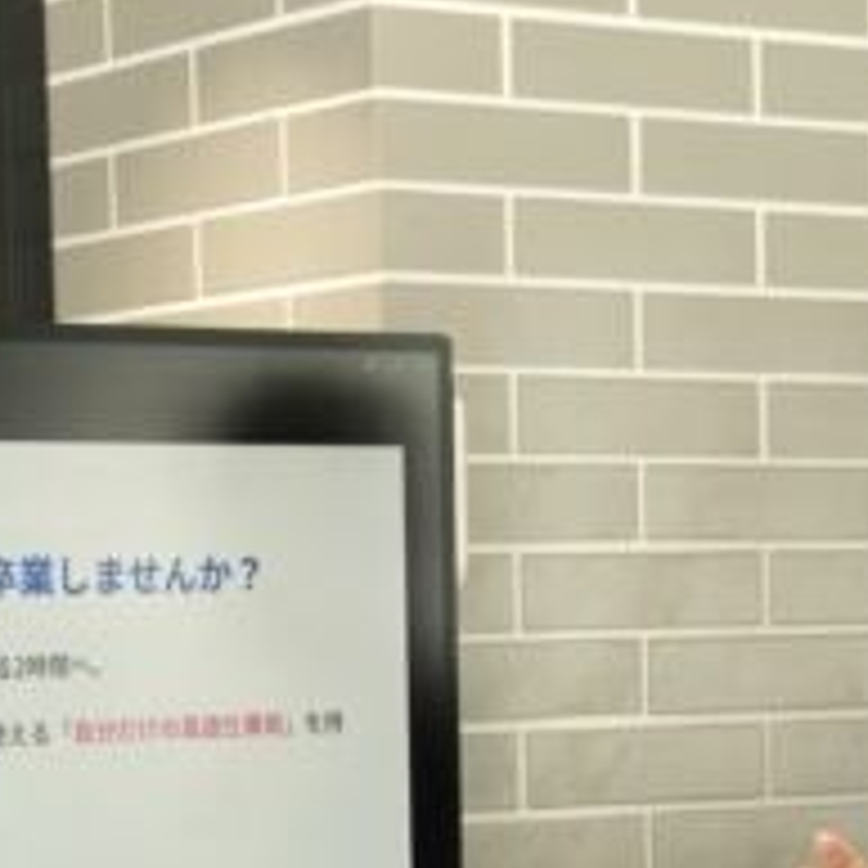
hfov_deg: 18.2
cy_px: 841
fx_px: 2695
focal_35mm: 95
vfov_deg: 17.9
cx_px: 630
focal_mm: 24.1
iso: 160
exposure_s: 1/58
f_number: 3.4
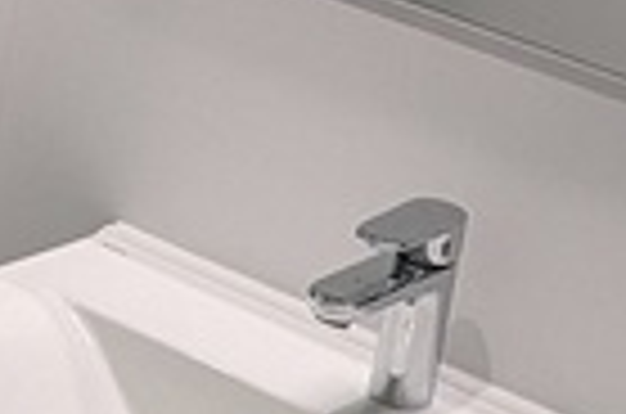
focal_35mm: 123
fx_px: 2134
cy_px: 112
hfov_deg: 16.6
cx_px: 450
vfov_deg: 11.1
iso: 81
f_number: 2.2
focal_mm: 2.35
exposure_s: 1/100
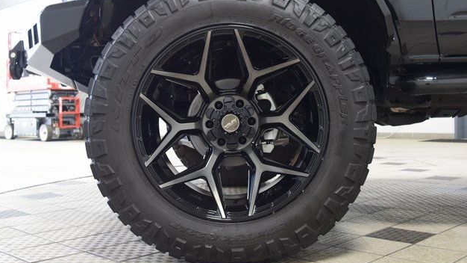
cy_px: 116
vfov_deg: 26.5
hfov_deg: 45.5
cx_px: 234
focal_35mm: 45
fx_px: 557
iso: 1400
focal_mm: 28
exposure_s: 1/15
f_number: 6.3
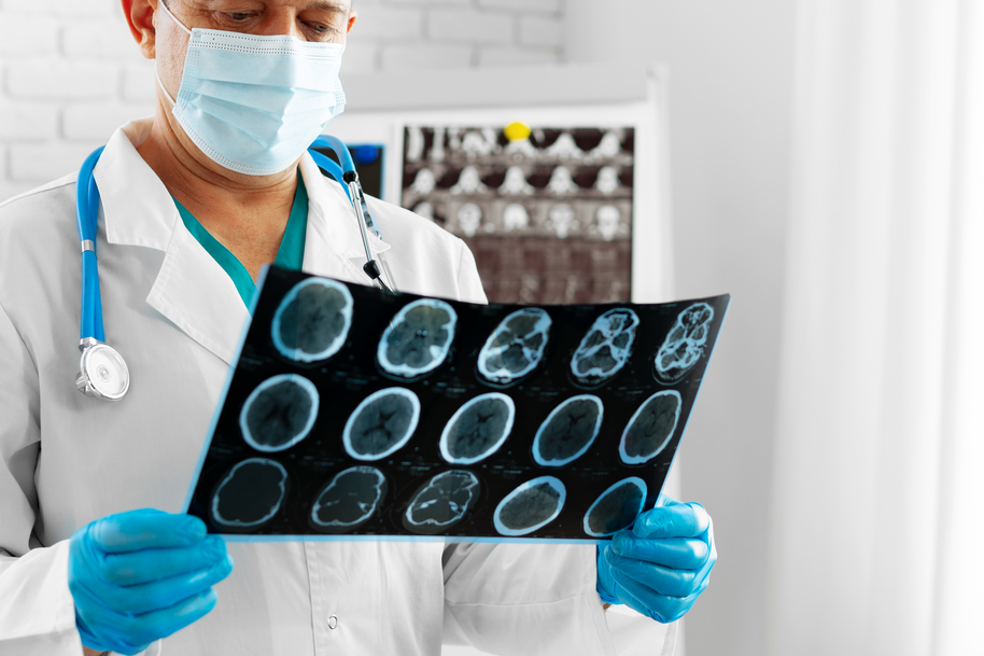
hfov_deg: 26.3
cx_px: 418
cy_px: 261
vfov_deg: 17.7
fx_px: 2104
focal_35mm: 77
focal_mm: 55
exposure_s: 1/100
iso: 160
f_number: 3.2
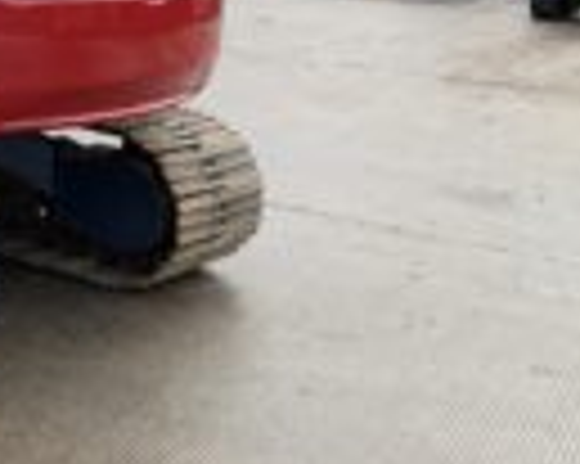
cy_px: -36
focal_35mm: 79
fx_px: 1355
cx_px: -121
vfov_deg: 18.7
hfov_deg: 22.2
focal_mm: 3
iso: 16
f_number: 1.8
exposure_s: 1/586
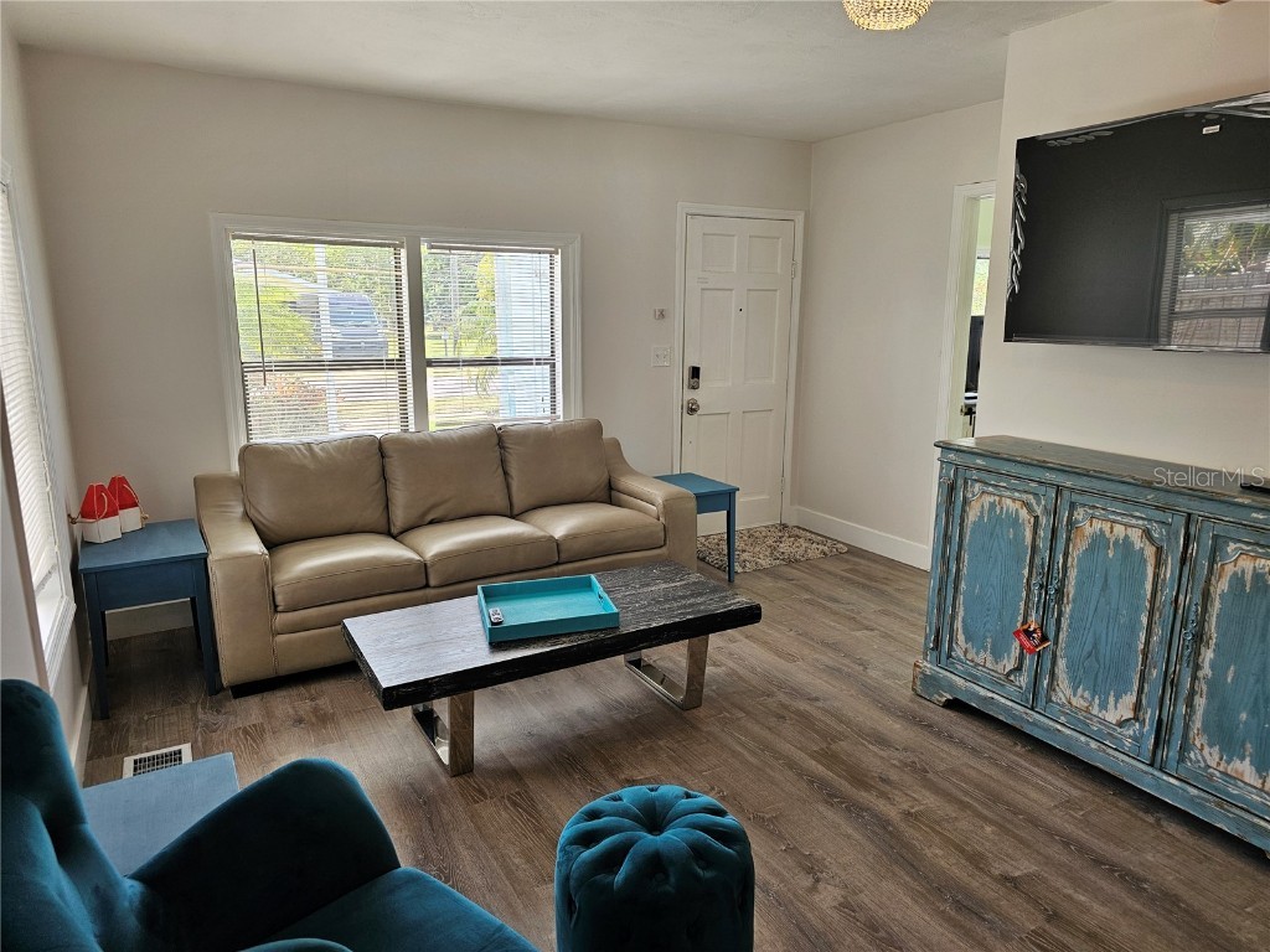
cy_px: 476
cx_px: 635
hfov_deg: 73.9
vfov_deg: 58.9
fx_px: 844
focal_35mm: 23
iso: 64
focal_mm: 6.3
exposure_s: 1/120
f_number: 1.7
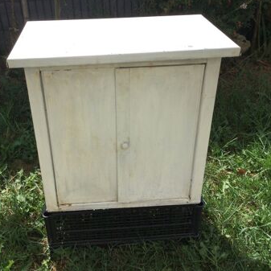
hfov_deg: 42.7
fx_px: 345
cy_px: 128
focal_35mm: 39
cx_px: 117
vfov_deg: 42.8
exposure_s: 1/1567
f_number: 2.4
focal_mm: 3.3
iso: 25
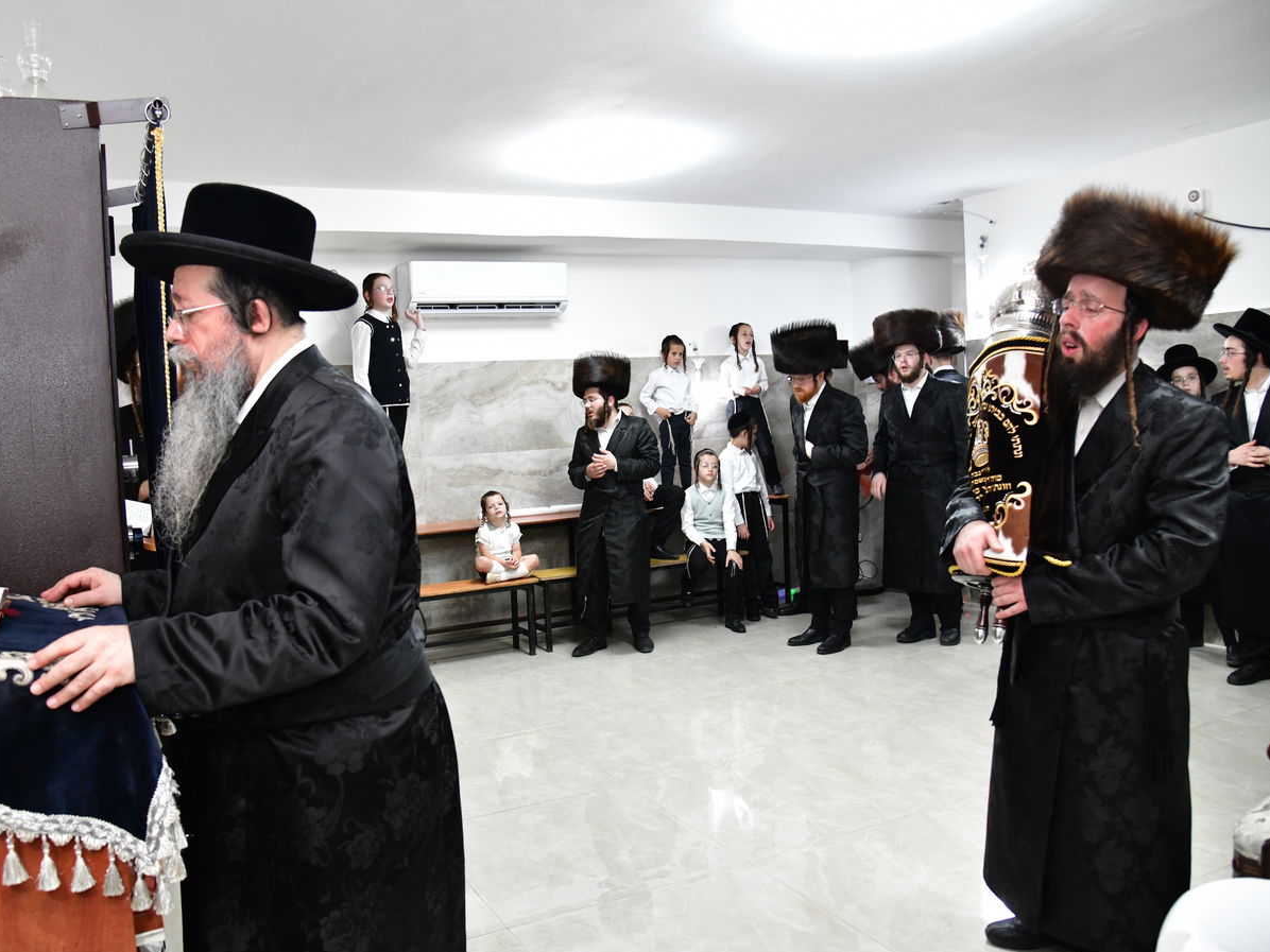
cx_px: 551
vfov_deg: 51.4
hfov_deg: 65.1
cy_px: 470
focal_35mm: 27
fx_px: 991
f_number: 5.6
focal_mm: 24
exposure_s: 1/100
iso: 2000
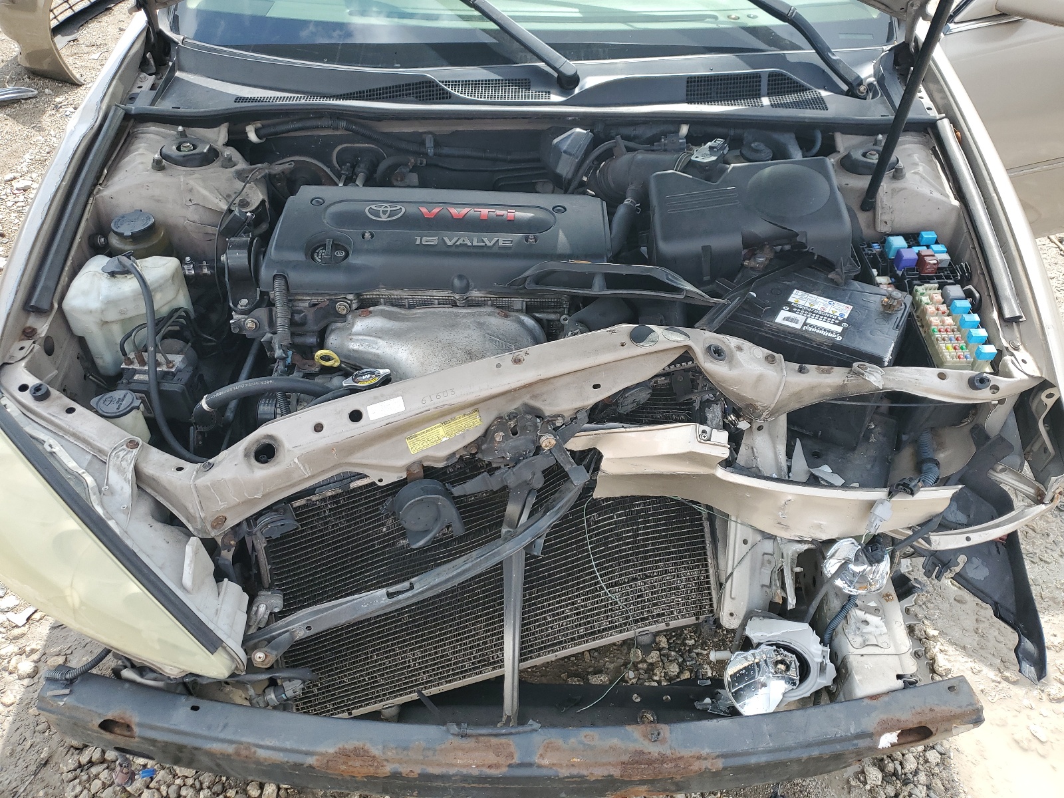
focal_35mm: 26
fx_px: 799
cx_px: 532
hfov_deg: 67.3
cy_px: 399
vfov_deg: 53.1
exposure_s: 1/769
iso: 50
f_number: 1.5
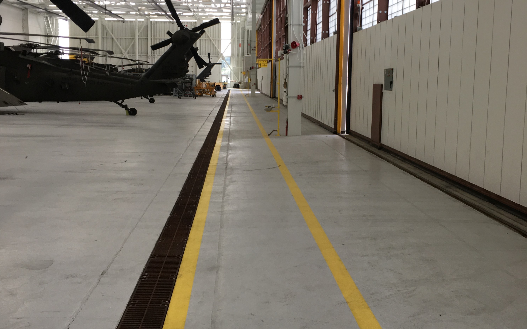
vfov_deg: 40.6
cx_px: 261
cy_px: 151
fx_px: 445
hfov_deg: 61.2
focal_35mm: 31
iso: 40
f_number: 2.2
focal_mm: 4.15
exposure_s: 1/120
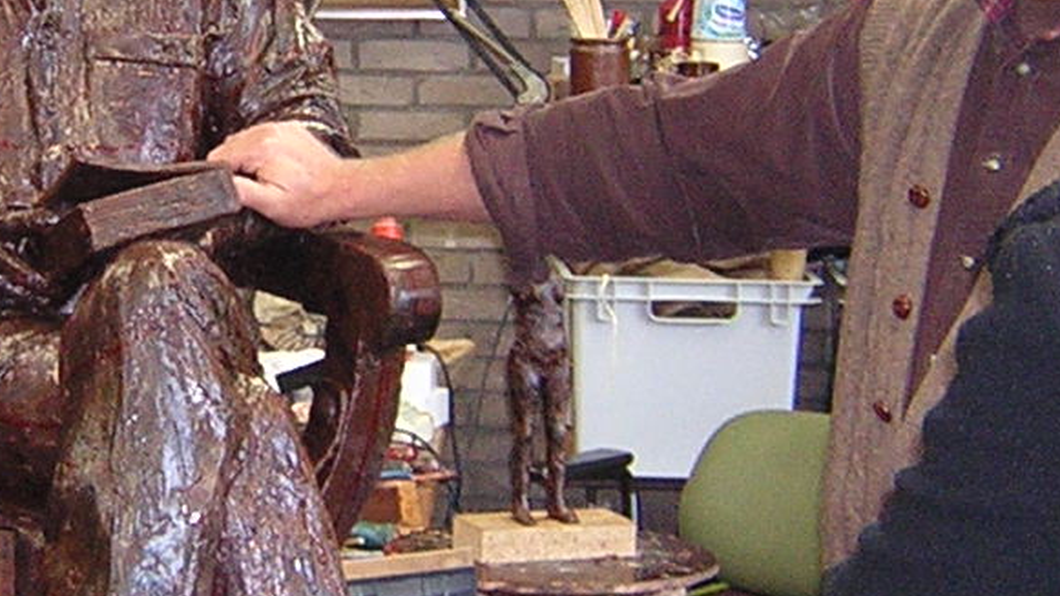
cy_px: 111
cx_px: 119
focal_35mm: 108
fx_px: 3036
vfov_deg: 11.2
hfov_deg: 19.5
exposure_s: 1/60.1
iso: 359
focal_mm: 4.7
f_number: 2.6
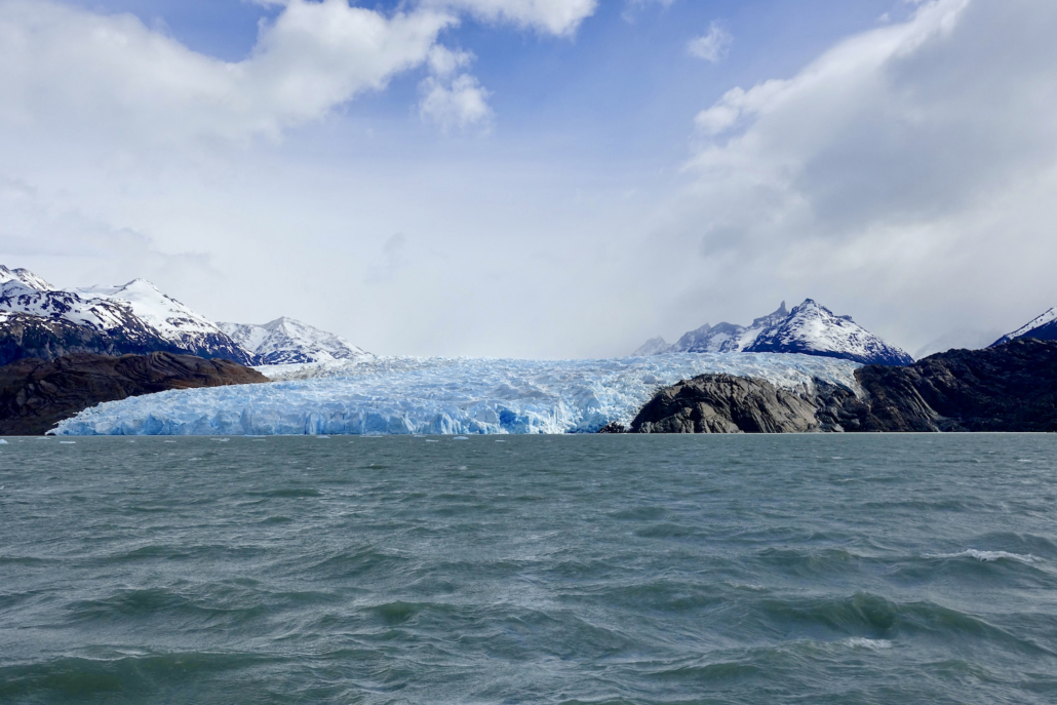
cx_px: 528
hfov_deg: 57.2
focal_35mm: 33
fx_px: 969
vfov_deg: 40.0
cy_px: 352
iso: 125
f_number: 5.6
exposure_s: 1/200
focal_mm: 12.06
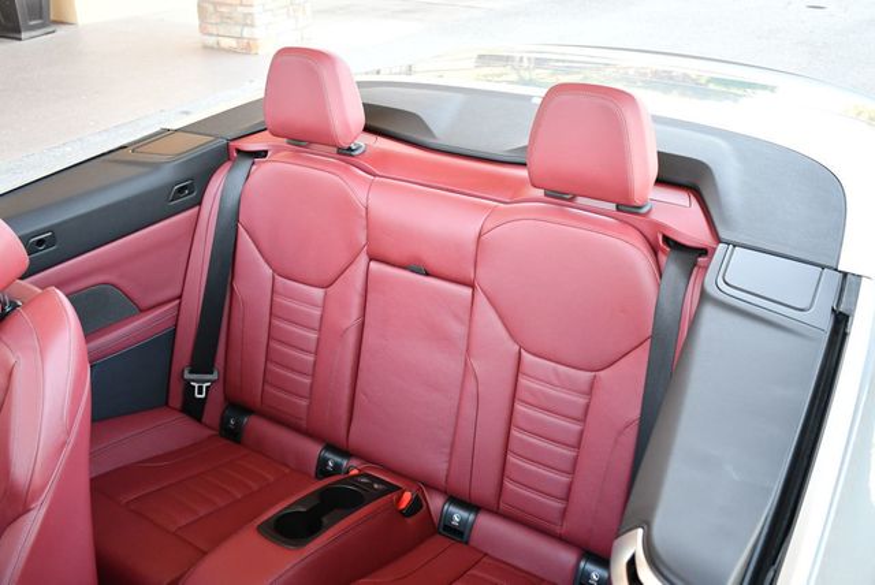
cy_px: 292
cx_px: 438
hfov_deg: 53.1
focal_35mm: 36
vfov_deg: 36.9
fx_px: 876
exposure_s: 1/160
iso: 800
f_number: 3.5
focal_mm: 18
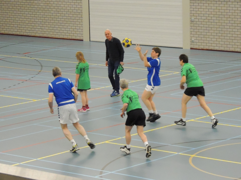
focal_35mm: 155
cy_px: 90
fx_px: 1079
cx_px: 120
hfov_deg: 12.7
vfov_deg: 9.6
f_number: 4.4
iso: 3200
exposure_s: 1/200
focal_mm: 27.6
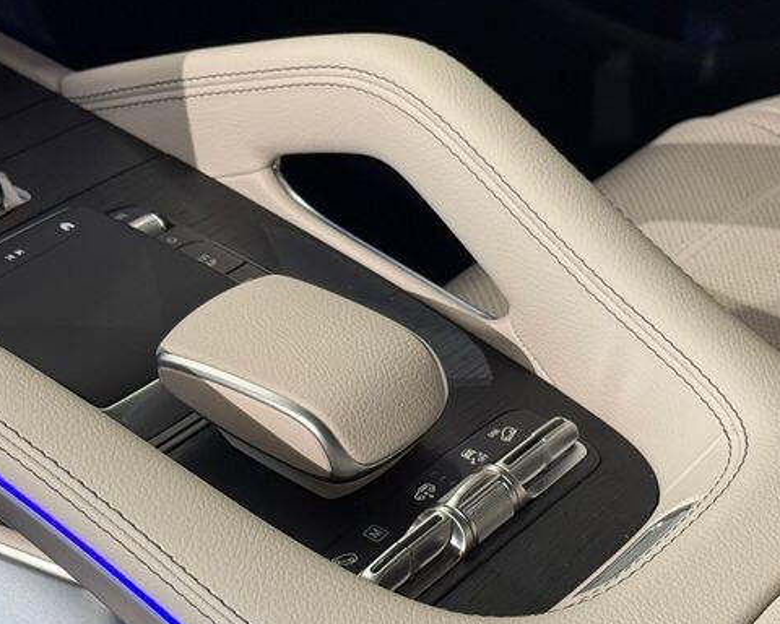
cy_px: 382
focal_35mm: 100
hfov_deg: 19.1
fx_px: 2308
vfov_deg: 15.4
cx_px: 276
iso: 160
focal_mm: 6.76
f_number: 1.78
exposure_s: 1/50
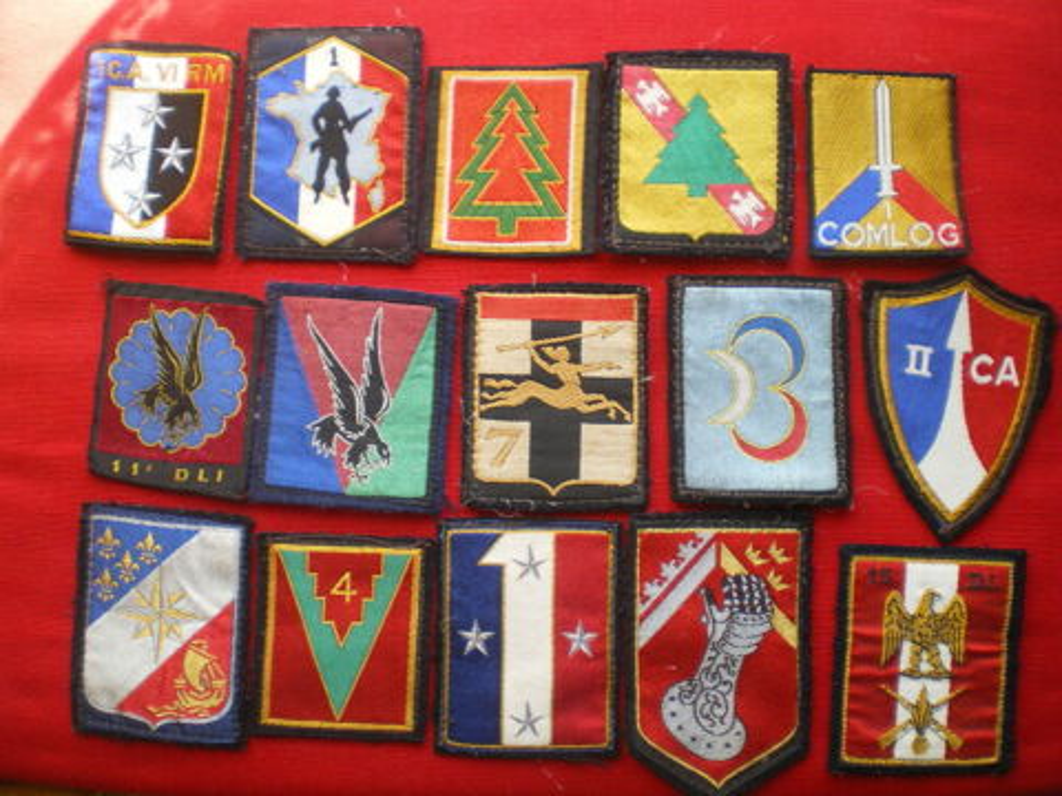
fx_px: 1166
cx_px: 531
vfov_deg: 37.7
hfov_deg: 49.0
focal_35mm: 38
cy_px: 398
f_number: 3.1
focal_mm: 6.3
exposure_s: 1/50
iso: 125
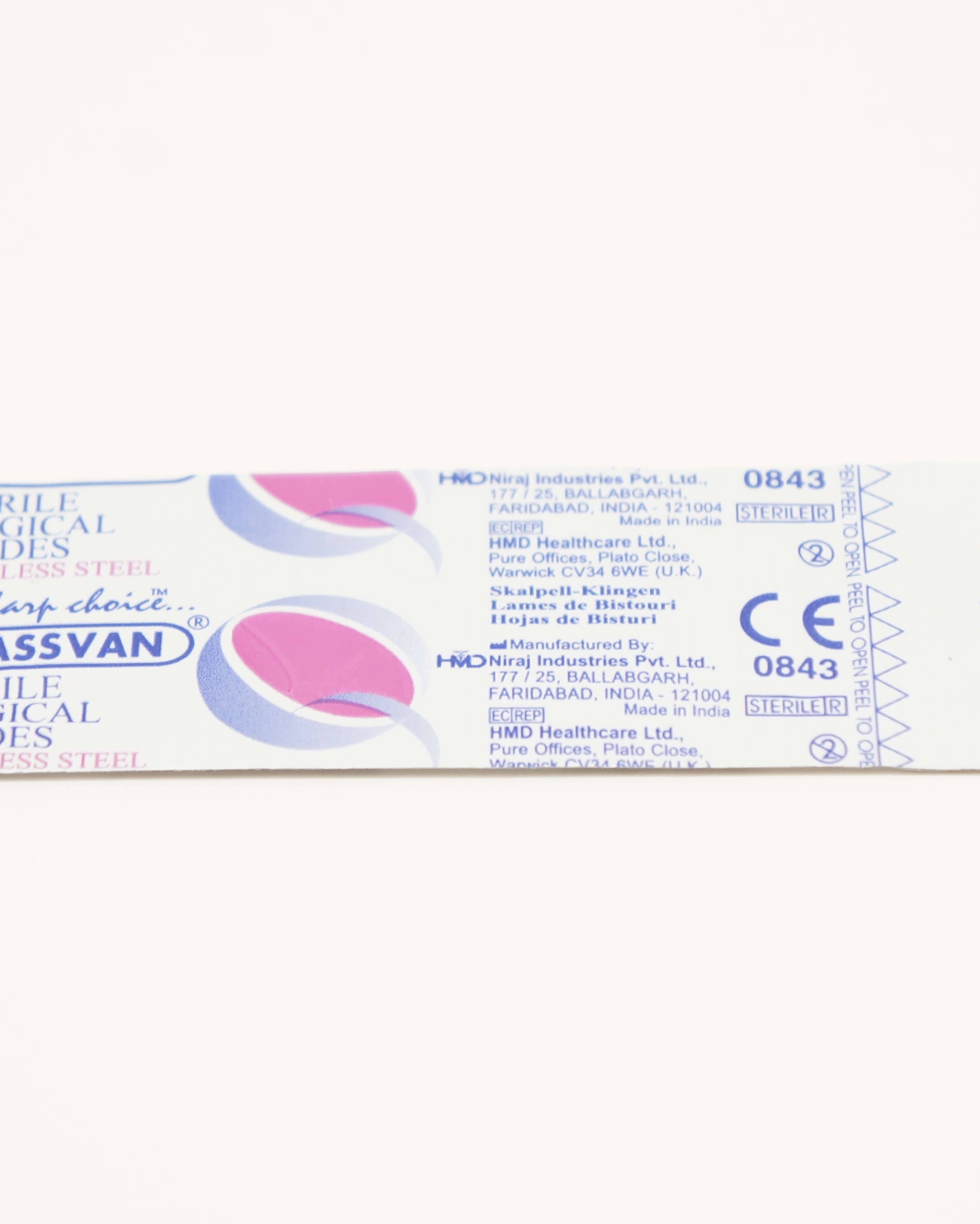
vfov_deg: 16.2
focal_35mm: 119
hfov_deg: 13.0
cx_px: 468
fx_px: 4304
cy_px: 605
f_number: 5.6
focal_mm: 55
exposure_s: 1/50
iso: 400
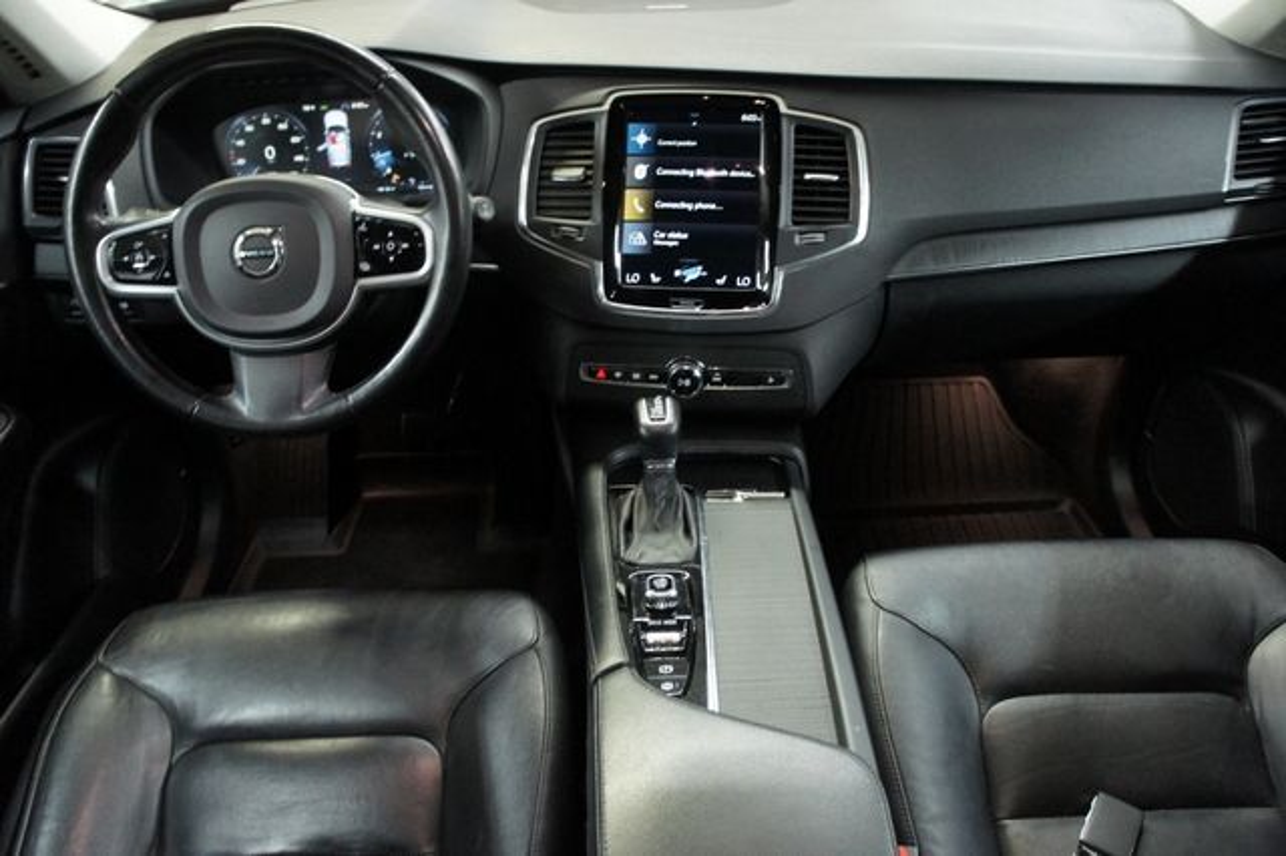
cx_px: 643
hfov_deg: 67.4
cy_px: 428
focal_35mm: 27
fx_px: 964
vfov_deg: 47.9
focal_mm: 18
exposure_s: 1/30
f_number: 3.5
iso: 1600
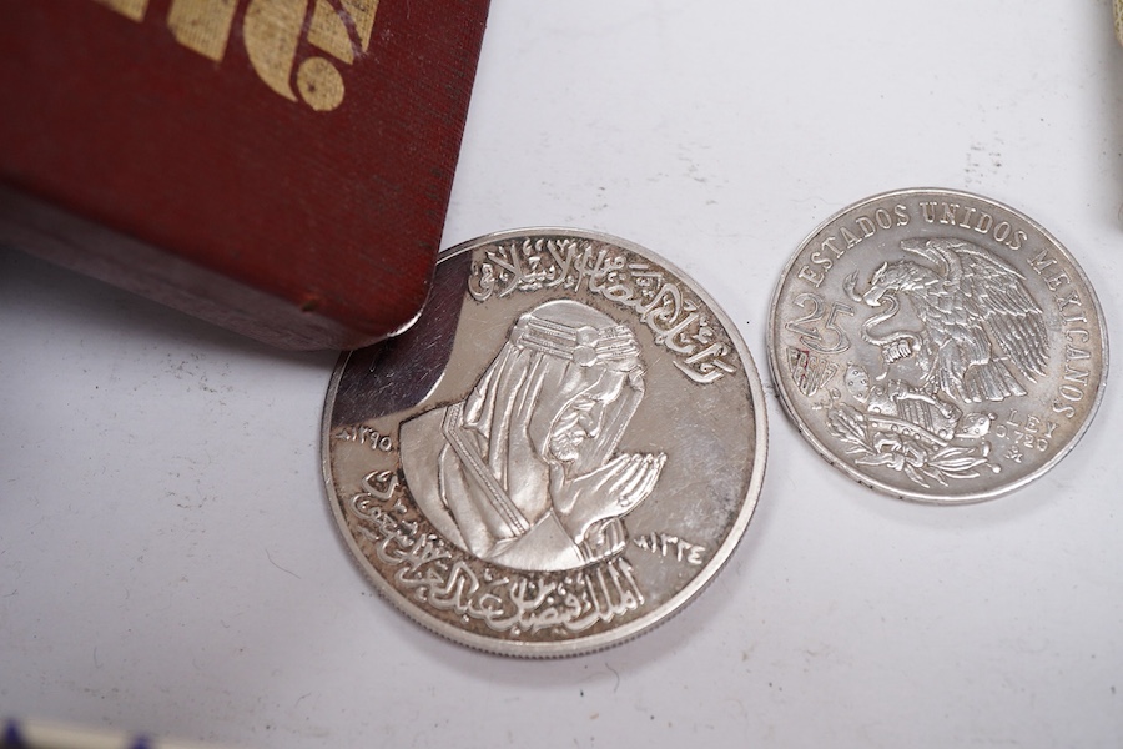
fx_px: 1404
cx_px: 562
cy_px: 374
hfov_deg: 43.6
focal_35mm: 45
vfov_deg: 29.9
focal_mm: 30
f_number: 9
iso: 1250
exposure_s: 1/125
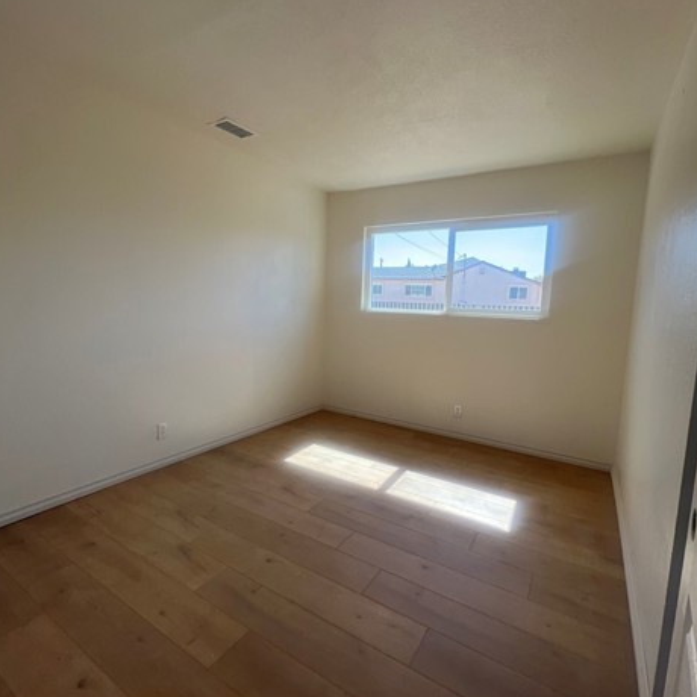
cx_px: 347
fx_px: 364
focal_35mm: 16
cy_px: 348
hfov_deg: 87.4
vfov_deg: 87.4
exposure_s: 1/272
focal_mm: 1.57
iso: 32
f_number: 1.8
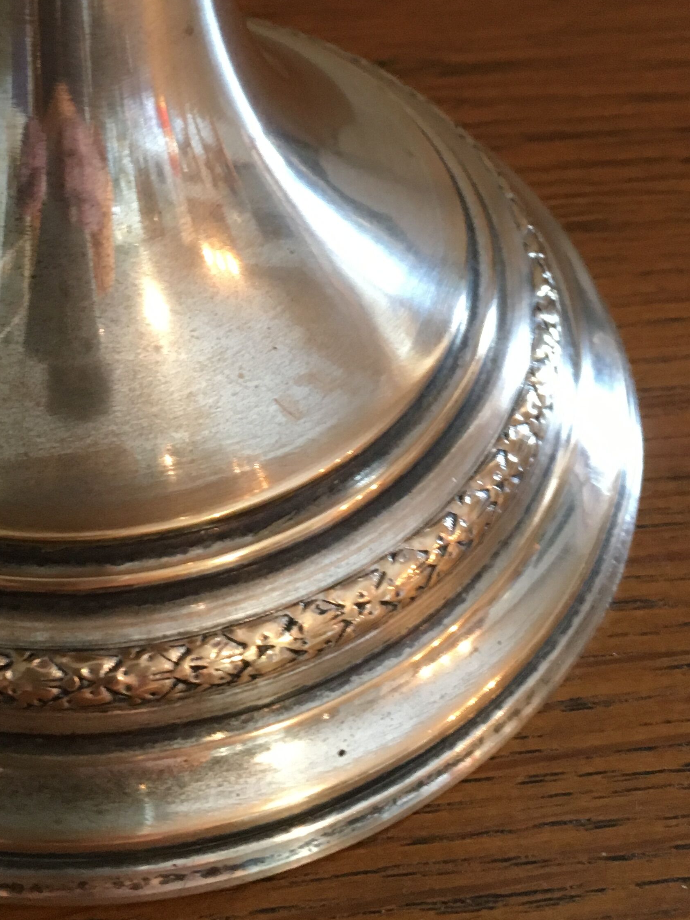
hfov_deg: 27.5
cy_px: 244
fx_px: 1382
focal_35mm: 52
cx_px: 151
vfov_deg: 36.1
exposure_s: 1/33
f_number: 2.2
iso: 200
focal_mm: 4.15
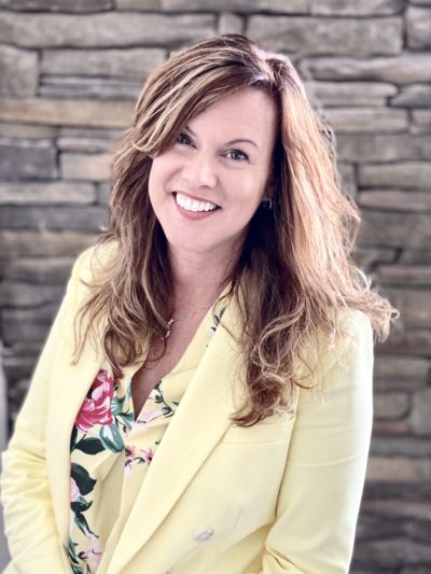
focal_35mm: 52
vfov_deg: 36.8
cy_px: 287
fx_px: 863
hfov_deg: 28.0
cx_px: 216
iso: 250
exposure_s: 1/70
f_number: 2
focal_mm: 6
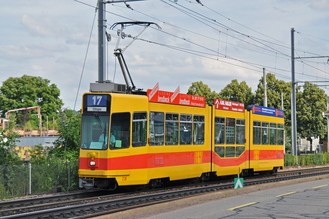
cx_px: 164
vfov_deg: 13.0
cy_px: 110
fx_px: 958
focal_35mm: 105
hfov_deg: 19.5
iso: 200
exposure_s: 1/1000
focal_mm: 70
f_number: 5
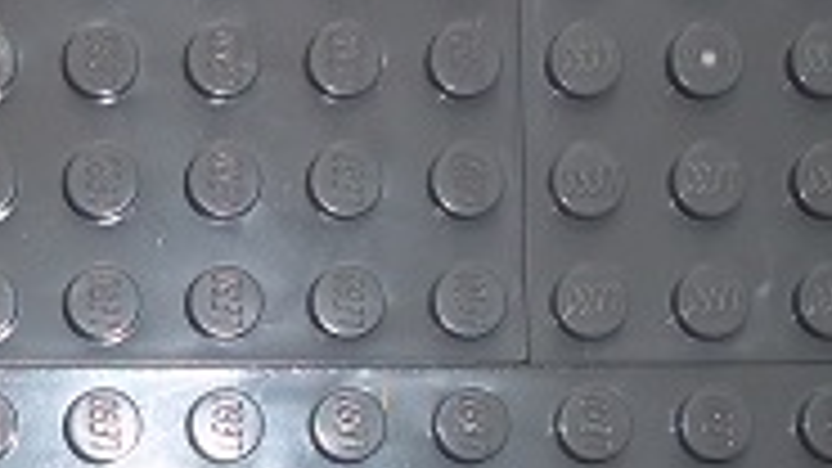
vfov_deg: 9.5
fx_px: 2801
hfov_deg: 16.4
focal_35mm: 127
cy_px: 418
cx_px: -67
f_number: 3.1
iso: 80
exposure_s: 1/30
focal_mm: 6.5
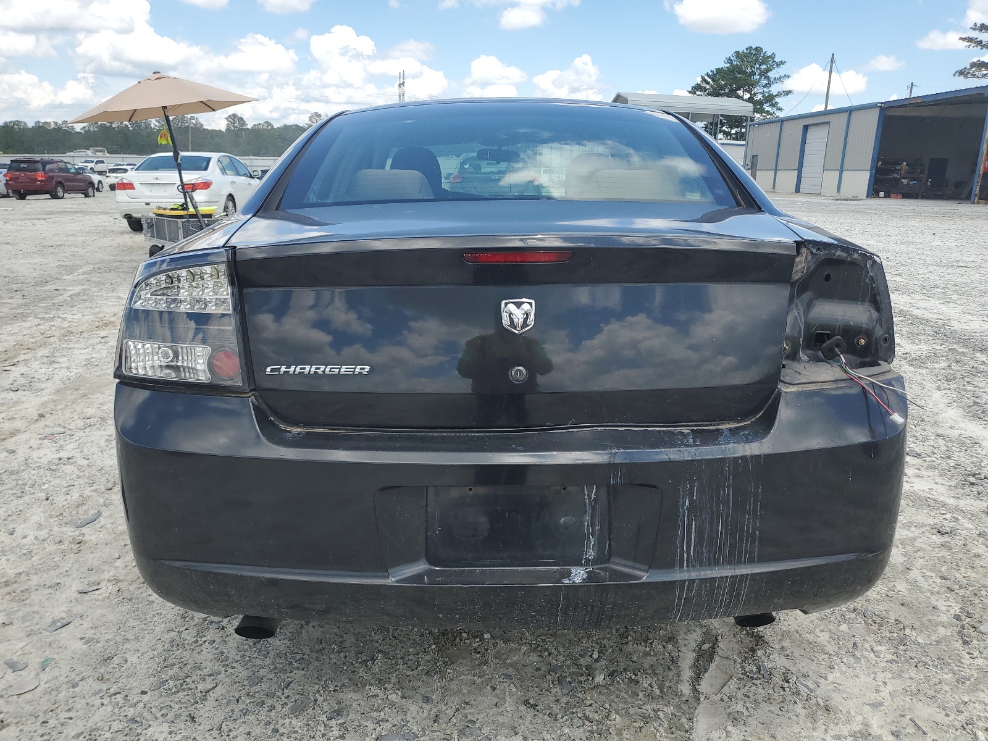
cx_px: 494
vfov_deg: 53.1
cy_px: 370
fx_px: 742
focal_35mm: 26
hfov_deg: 67.3
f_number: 1.5
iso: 50
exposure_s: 1/2000
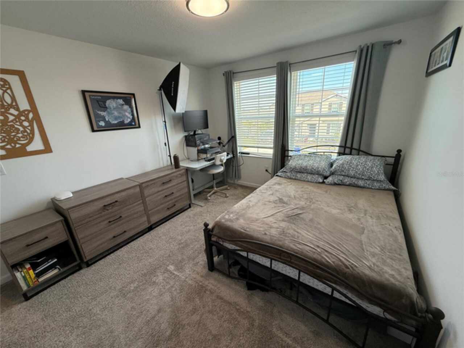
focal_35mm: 14
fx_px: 188
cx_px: 232
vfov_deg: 85.7
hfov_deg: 102.1
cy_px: 174
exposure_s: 1/120
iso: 125
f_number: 2.2
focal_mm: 2.22
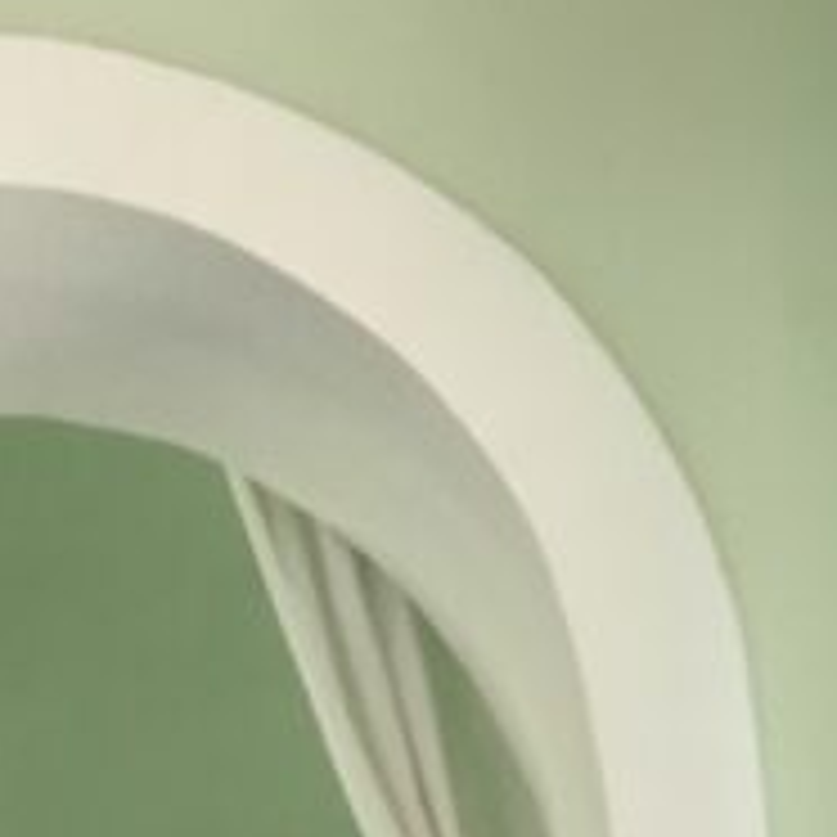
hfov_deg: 15.6
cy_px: 1706
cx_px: 45
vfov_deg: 13.4
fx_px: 3009
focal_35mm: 110
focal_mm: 4.15
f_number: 2.2
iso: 200
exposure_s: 1/25
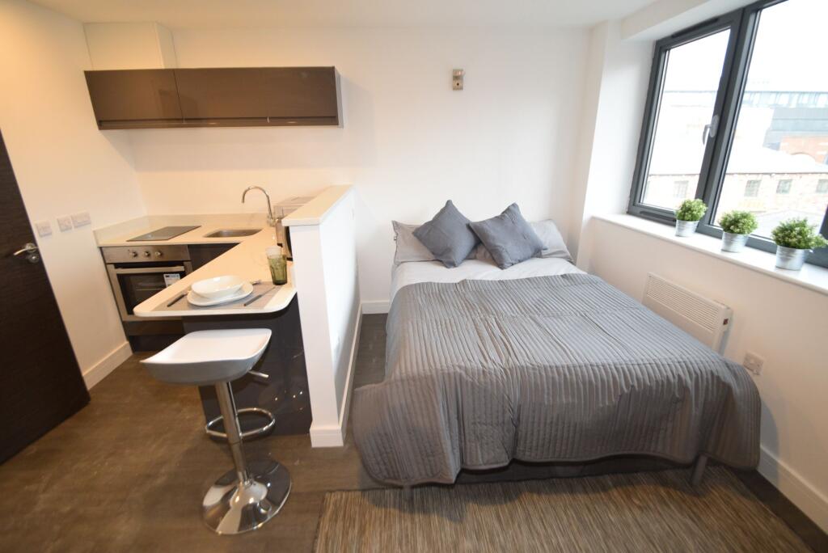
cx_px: 414
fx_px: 345
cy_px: 276
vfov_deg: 77.4
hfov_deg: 100.4
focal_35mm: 15
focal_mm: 10
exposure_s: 1/100
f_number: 5
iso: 800
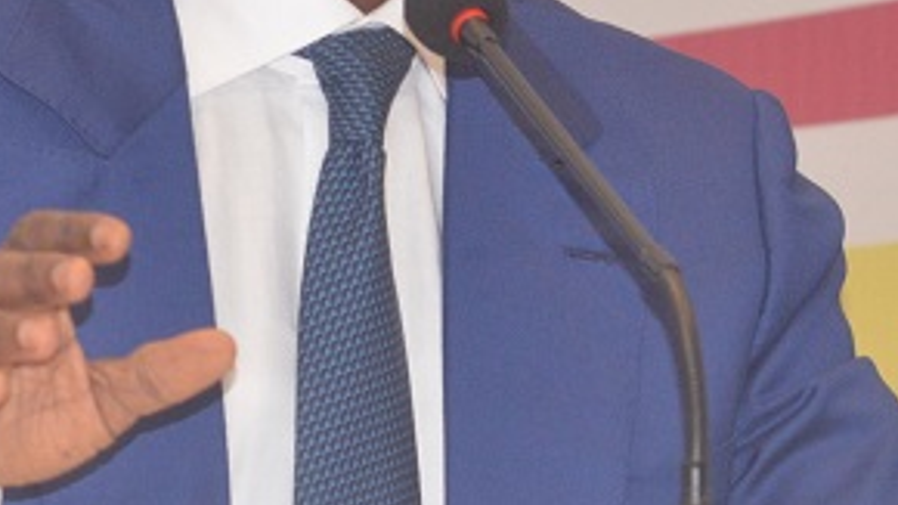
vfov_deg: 2.6
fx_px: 11308
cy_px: -51
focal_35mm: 475
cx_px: 307
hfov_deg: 4.5
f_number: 11
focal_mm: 110
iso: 1600
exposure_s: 1/250
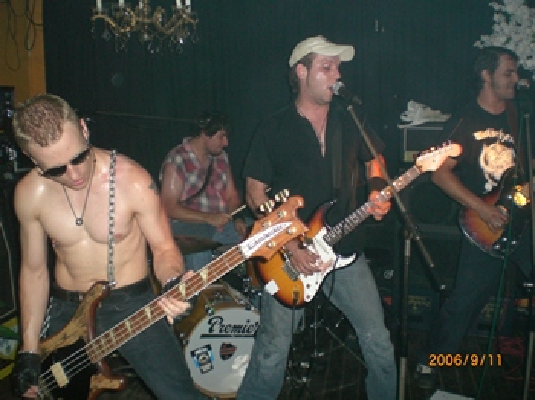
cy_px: 200
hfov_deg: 49.0
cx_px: 268
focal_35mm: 38
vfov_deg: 37.7
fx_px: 587
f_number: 3.1
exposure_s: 1/60
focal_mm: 6.3
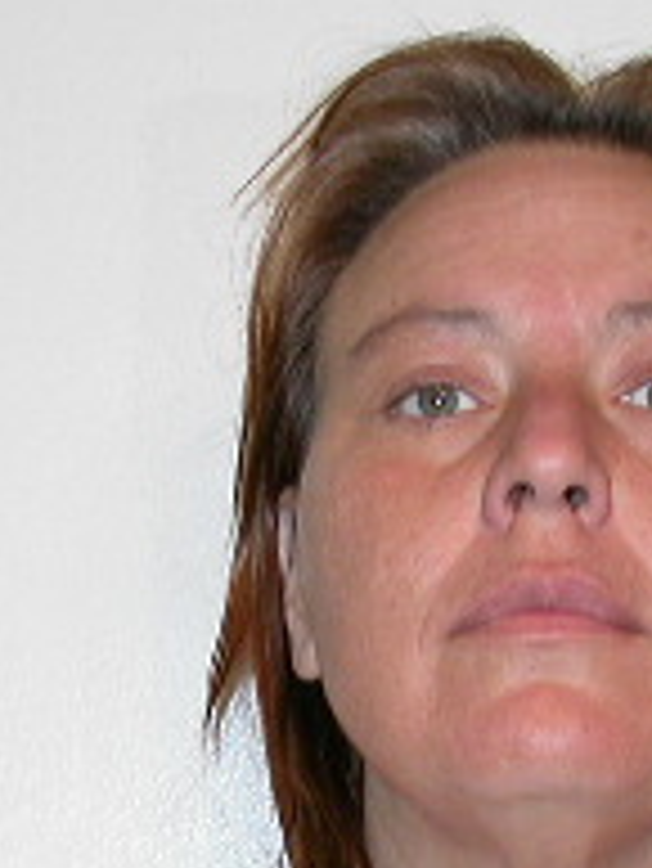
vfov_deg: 10.5
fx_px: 4666
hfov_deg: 8.0
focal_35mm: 186
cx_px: 355
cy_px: 985
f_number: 3
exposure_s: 1/60.3
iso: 100
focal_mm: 11.6
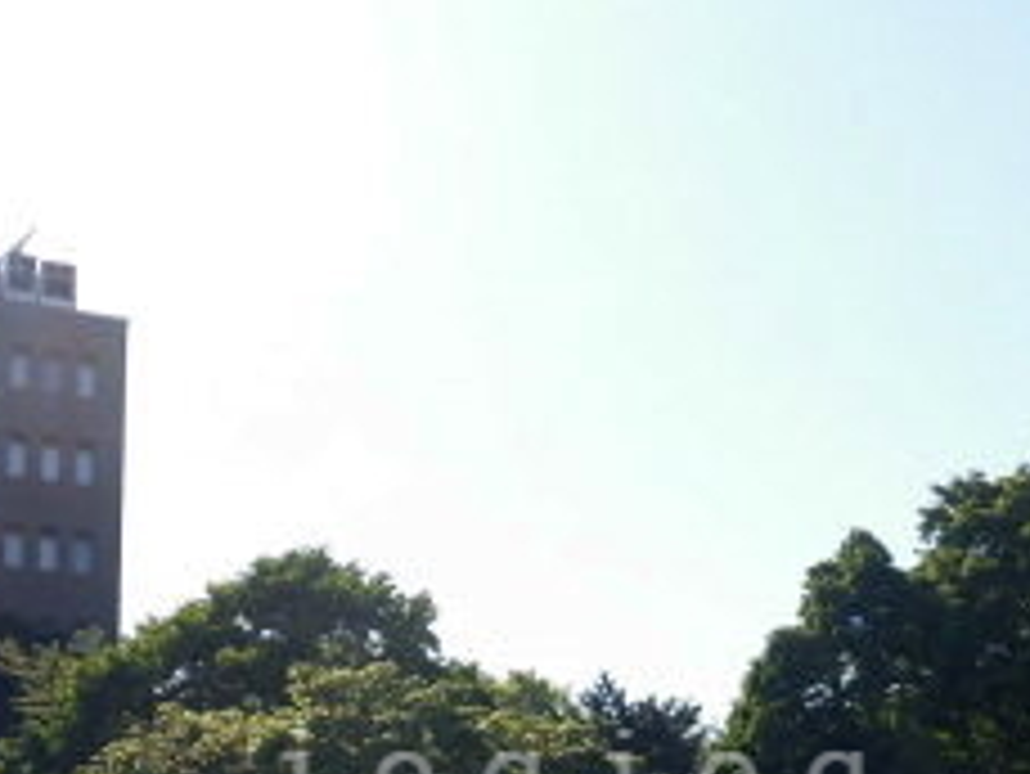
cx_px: 580
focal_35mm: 67
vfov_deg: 21.2
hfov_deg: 28.9
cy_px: 774
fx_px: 1995
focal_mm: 4.3
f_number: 7.8
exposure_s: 1/200
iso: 100
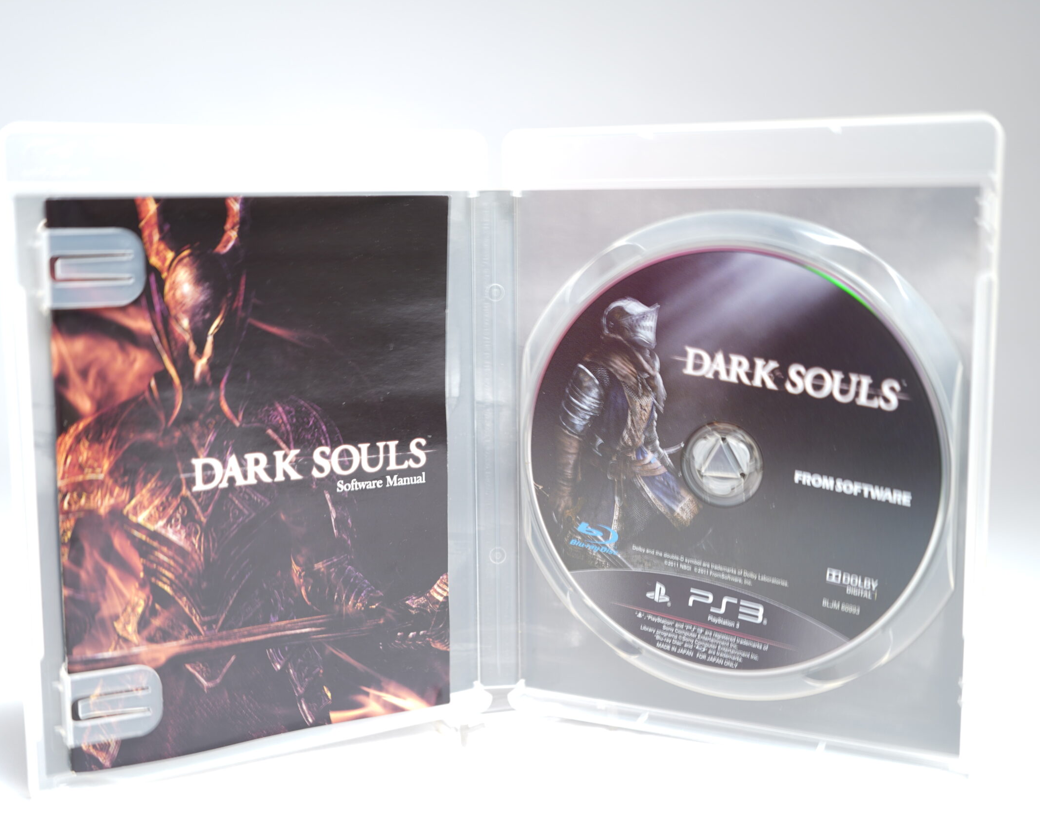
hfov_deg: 42.9
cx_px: 492
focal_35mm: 43
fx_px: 1324
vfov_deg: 34.9
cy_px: 417
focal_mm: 38
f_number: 4.5
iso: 64
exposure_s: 1/2.5
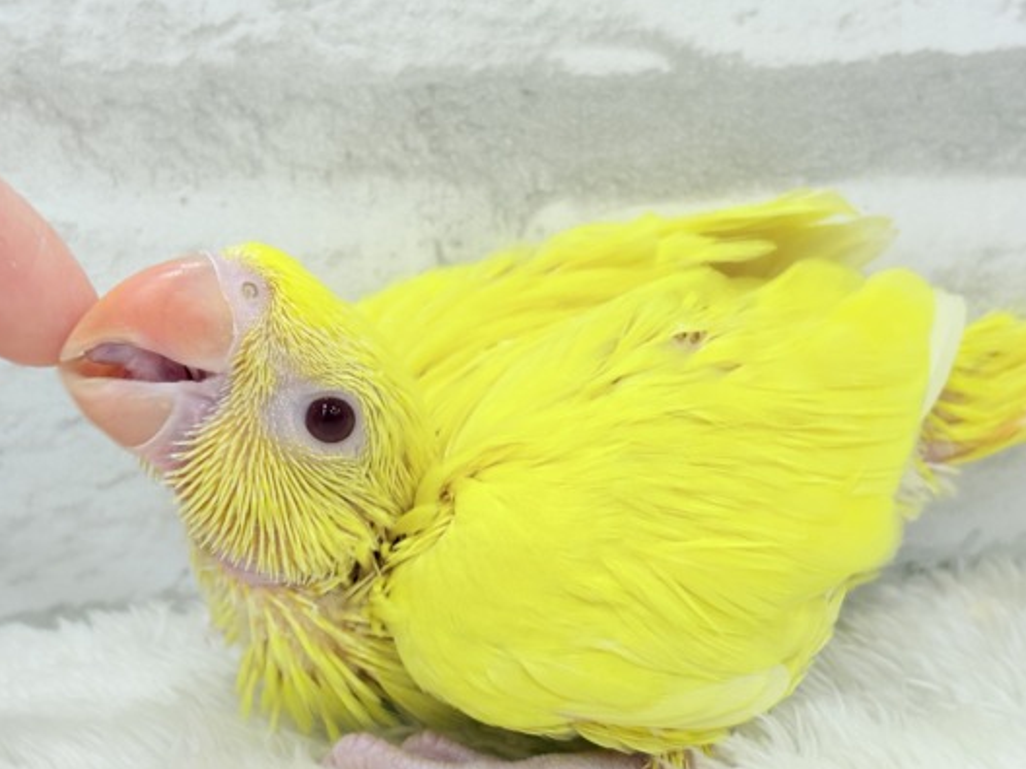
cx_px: 497
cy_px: 384
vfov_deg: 23.3
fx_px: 1867
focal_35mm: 63
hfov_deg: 30.7
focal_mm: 5.96
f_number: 1.6
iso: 64
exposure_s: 1/100
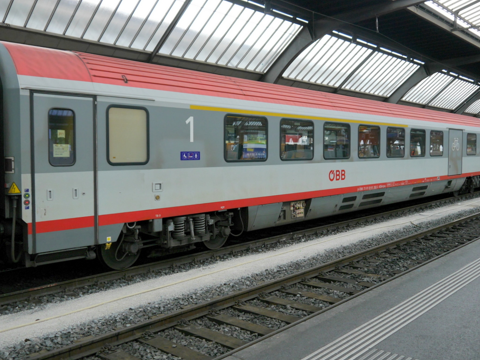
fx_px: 485
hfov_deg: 52.6
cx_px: 251
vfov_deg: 40.7
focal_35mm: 35
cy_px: 173
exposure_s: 1/60
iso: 320
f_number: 3.6
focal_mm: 15
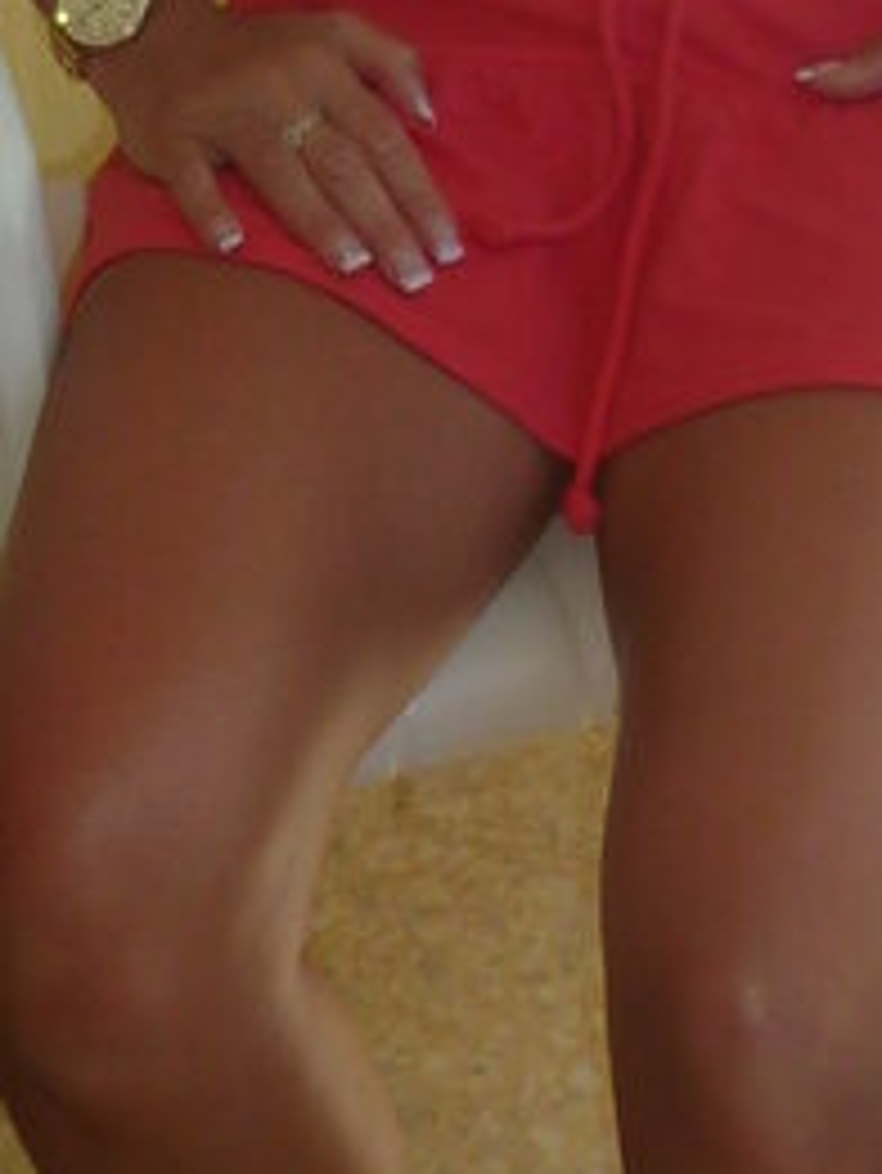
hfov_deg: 12.9
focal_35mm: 115
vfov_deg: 16.5
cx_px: 621
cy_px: -184
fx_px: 3904
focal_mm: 4.1
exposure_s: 1/500
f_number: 4.5
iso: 100
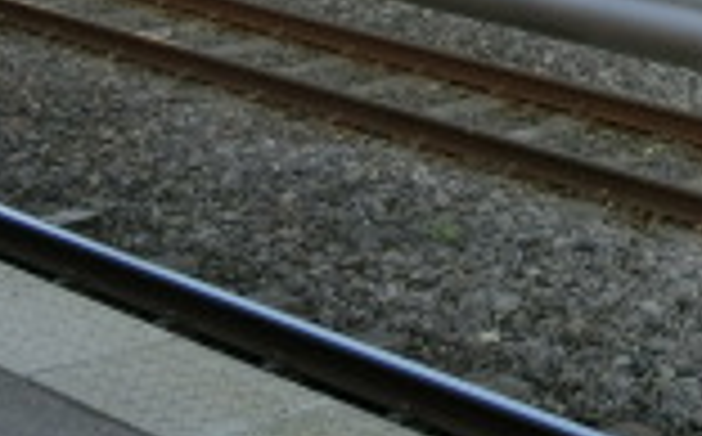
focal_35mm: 109
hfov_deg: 17.4
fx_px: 2082
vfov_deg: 11.6
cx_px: 1030
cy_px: -171
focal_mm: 4.5
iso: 80
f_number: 3.5
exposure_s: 1/200
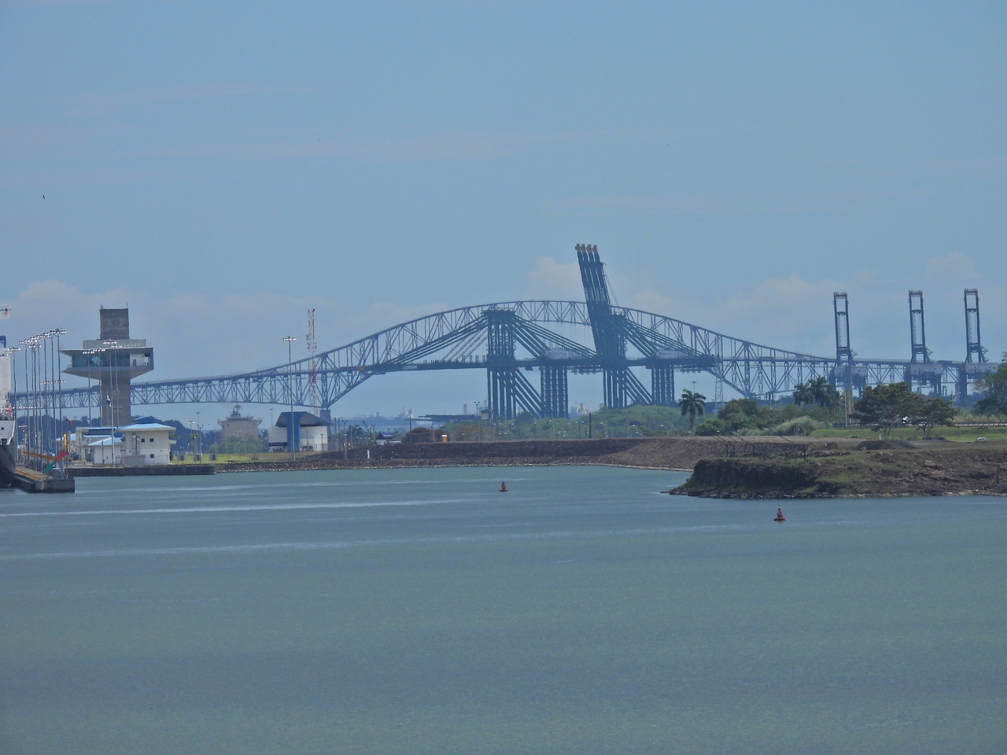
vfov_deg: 4.2
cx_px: 504
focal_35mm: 350
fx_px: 10182
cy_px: 378
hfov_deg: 5.7
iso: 100
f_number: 5
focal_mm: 62.5
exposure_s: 1/2000
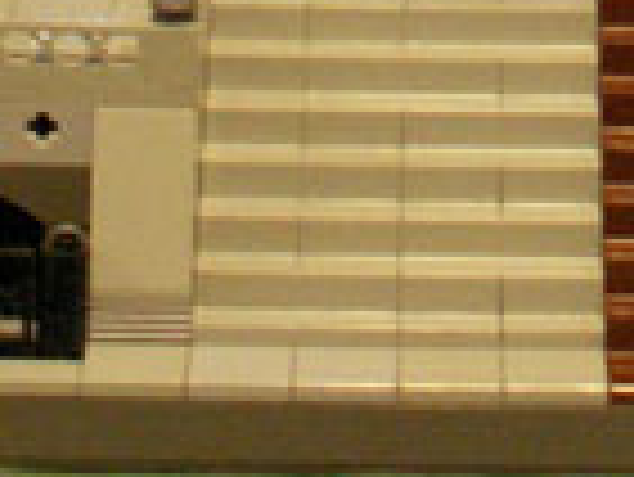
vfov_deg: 6.7
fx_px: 3739
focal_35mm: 204
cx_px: 719
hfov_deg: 9.6
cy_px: -842
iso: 160
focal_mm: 6.05
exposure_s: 1/13
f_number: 2.8
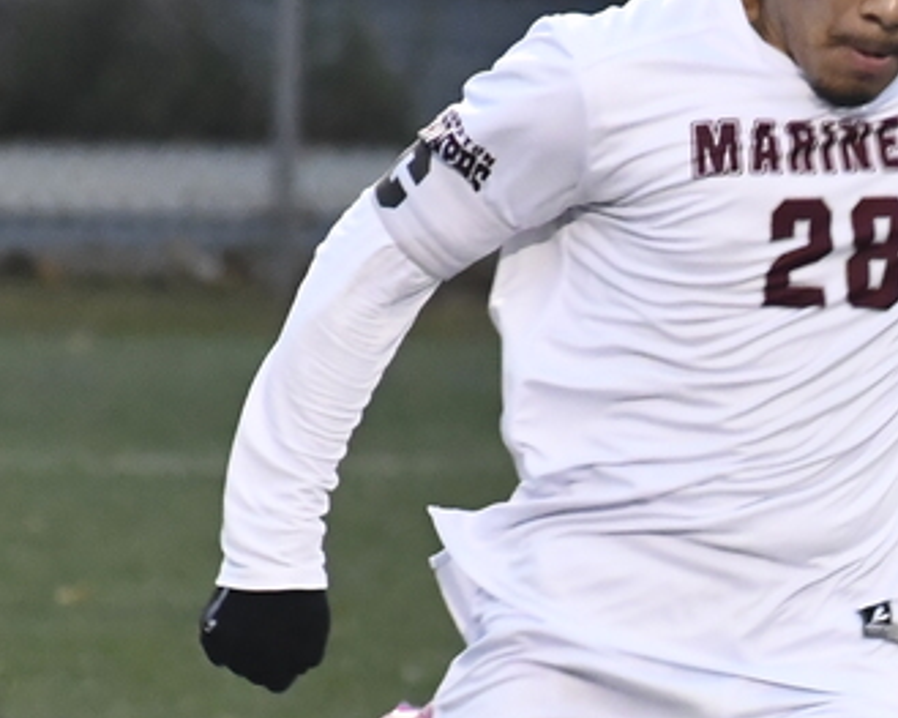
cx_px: 994
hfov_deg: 1.6
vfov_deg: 1.3
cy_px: 770
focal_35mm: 1220
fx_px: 32415
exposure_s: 1/320
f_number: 5.3
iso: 3200
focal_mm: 190
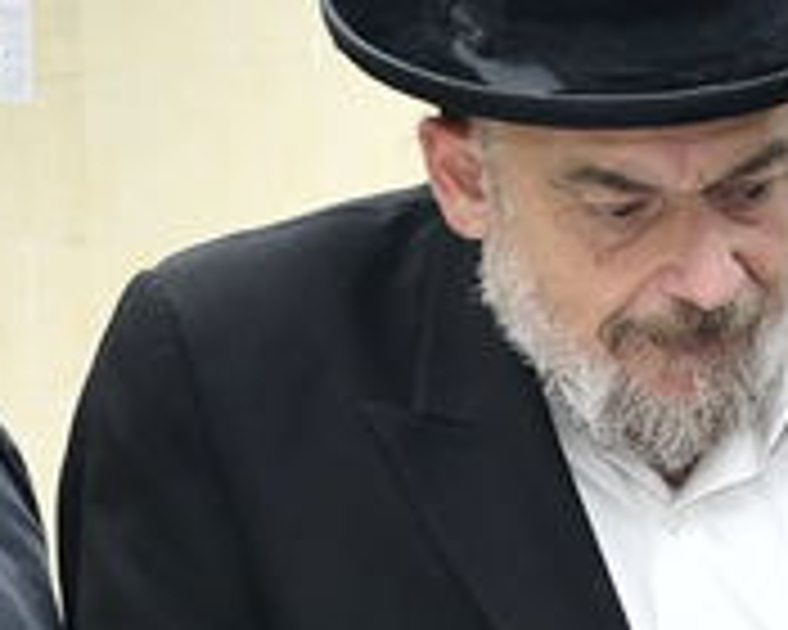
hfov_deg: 9.2
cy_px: 983
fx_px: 4898
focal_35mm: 210
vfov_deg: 7.2
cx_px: 464
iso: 800
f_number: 5.6
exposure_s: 1/125
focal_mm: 28
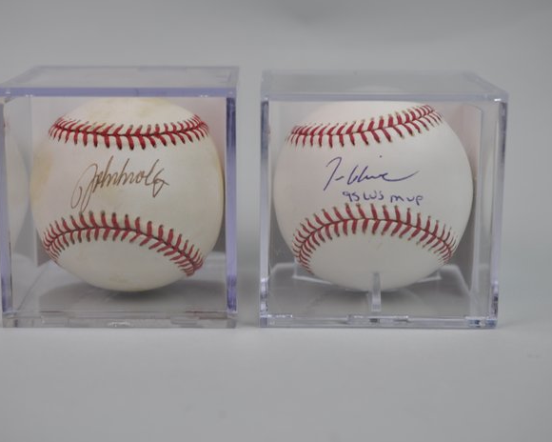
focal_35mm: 69
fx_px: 1127
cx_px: 250
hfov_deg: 27.5
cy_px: 224
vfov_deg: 22.2
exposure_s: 1/60
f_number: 4
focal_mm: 40
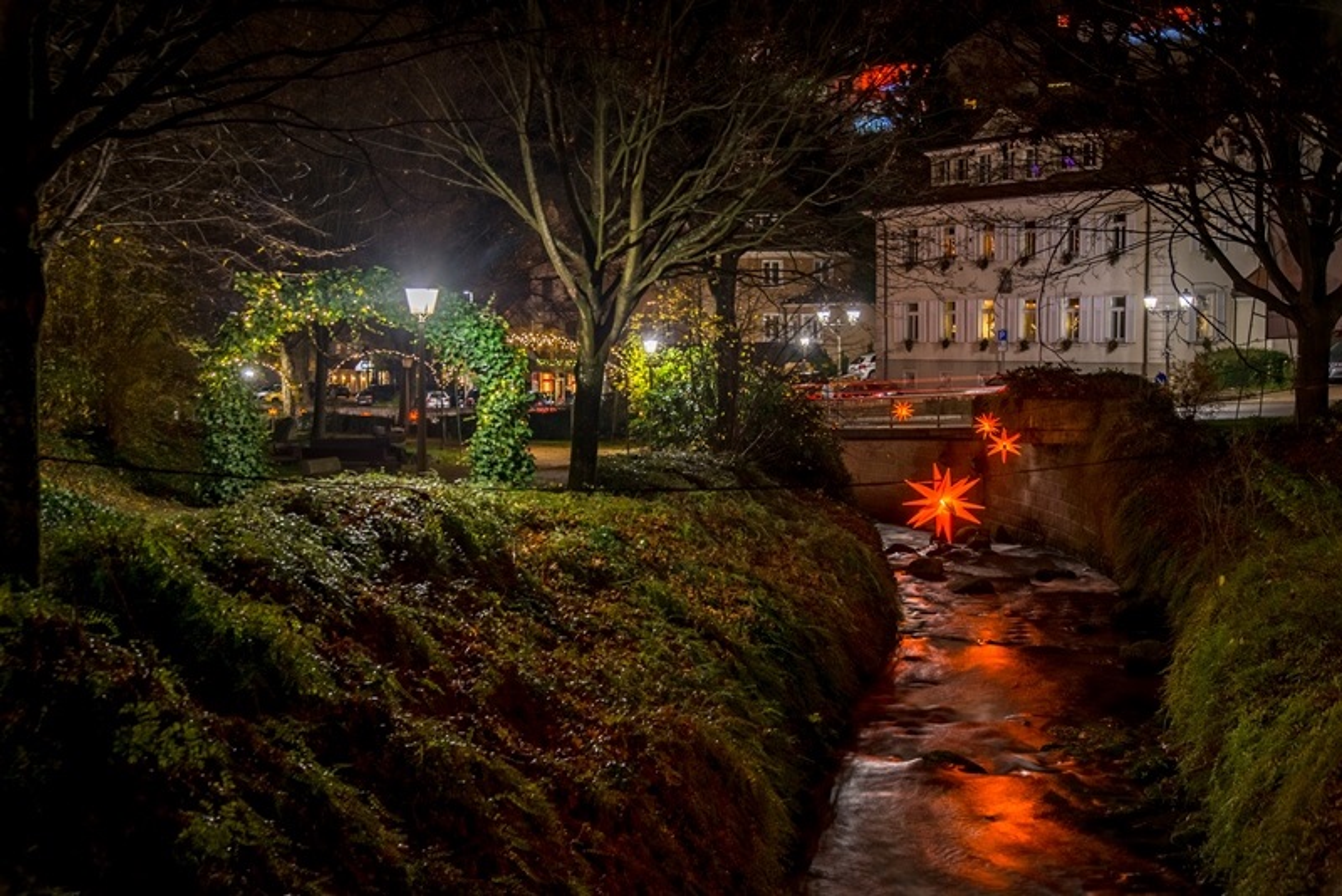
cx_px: 671
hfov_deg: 41.1
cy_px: 448
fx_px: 1790
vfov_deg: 28.1
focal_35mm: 48
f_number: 5.6
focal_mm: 48
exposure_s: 1/15
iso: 400
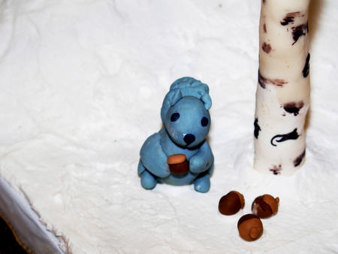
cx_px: 169
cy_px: 127
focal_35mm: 150
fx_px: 1465
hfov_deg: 13.2
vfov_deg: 9.9
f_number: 2.8
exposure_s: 1/125
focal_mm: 31.8
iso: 400
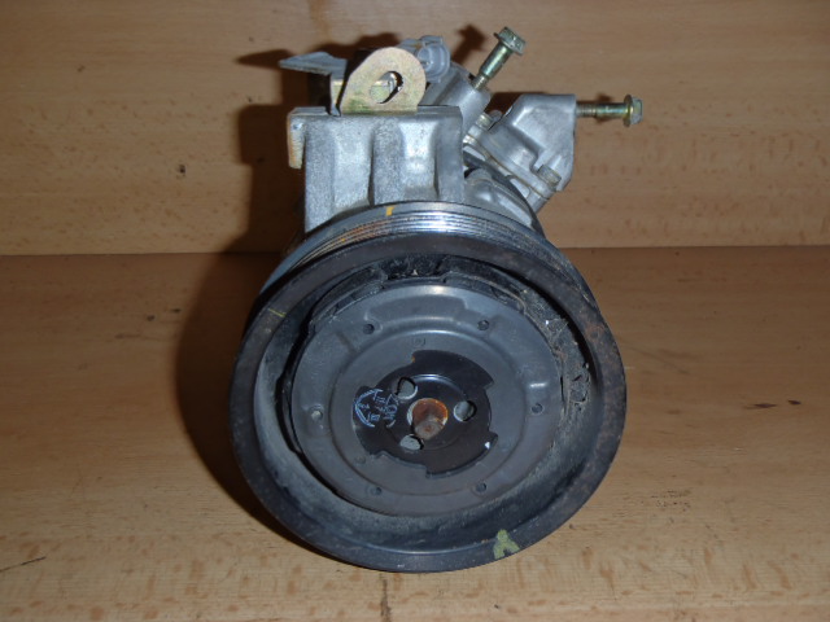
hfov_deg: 49.0
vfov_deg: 37.7
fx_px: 911
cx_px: 415
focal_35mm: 38
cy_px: 311
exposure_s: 1/40
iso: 100
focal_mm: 6.83
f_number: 4.6
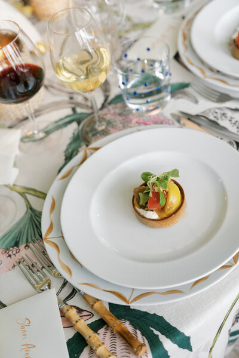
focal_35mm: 52
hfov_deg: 26.2
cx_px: 120
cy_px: 179
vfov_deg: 38.5
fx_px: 513
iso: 640
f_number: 2.8
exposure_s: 1/80
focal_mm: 51.5
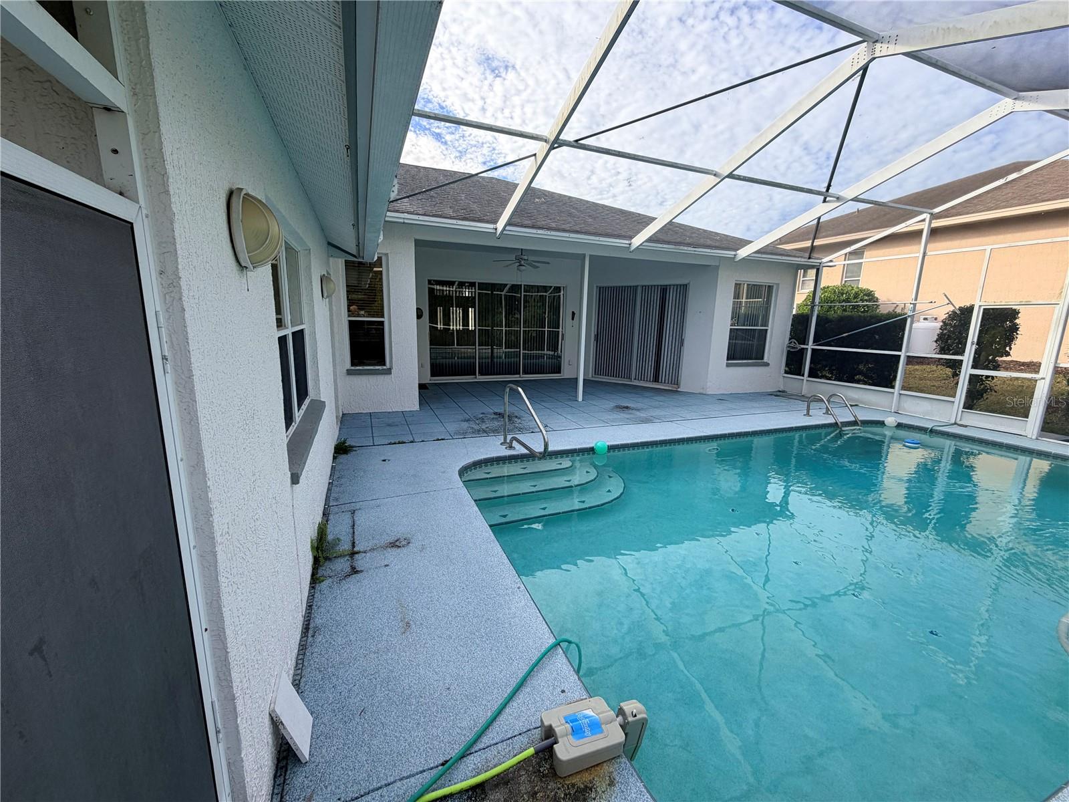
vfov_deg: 85.7
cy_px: 401
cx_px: 534
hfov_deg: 102.1
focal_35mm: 14
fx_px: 432
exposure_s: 1/502
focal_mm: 2.22
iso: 50
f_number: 2.2
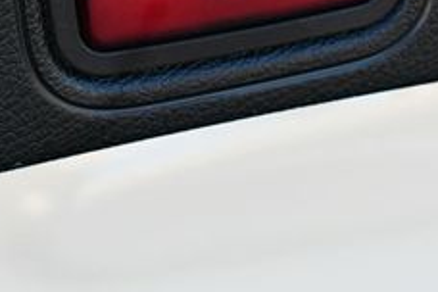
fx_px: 2117
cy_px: -19
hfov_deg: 11.8
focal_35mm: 174
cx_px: 184
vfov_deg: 7.8
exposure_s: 1/250
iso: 400
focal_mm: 31
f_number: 5.6
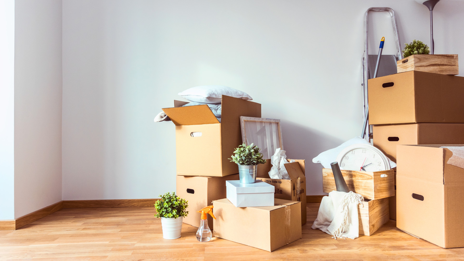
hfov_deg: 71.9
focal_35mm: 26
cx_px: 237
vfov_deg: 44.3
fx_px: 320
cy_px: 120
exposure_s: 1/80
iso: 500
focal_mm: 24
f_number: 7.1
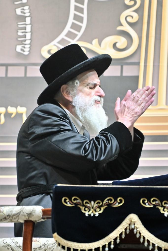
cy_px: 126
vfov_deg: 6.9
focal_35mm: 300
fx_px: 2101
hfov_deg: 4.6
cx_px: 84
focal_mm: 200
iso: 500
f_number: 2.8
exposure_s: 1/200
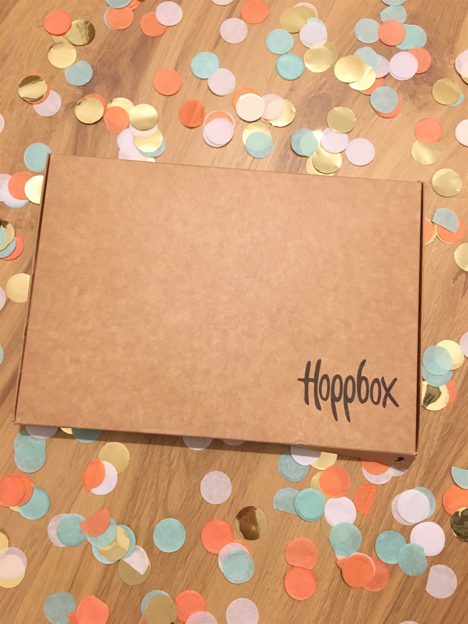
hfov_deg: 48.2
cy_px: 312
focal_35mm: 29
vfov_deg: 61.7
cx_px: 234
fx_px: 523
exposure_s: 1/17
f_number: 2.2
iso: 400
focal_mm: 4.15
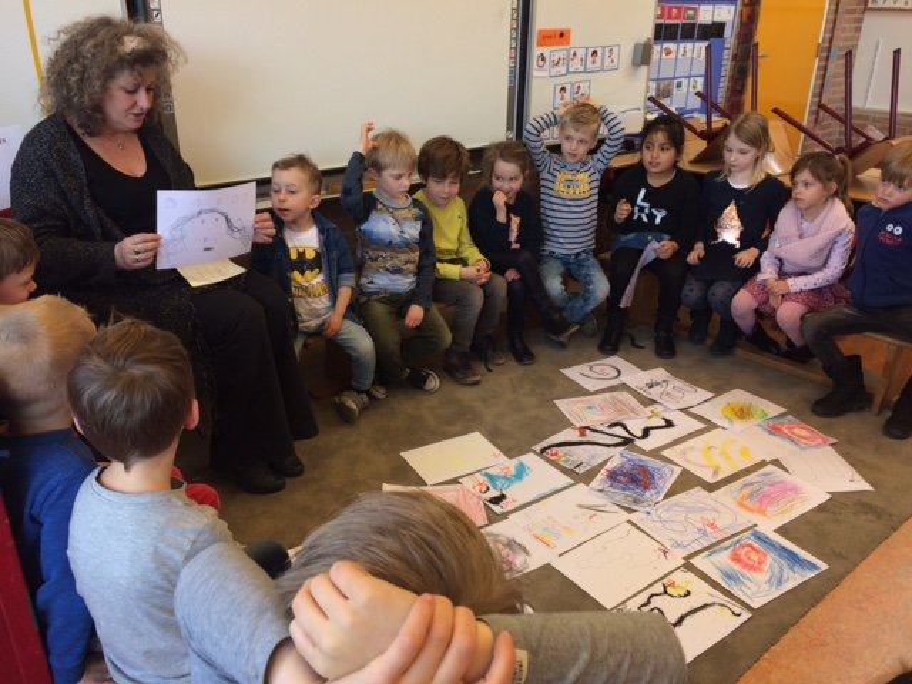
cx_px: 456
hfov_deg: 61.7
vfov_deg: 48.2
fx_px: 764
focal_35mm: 29
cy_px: 342
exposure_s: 1/50
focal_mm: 4.15
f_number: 2.2
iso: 32
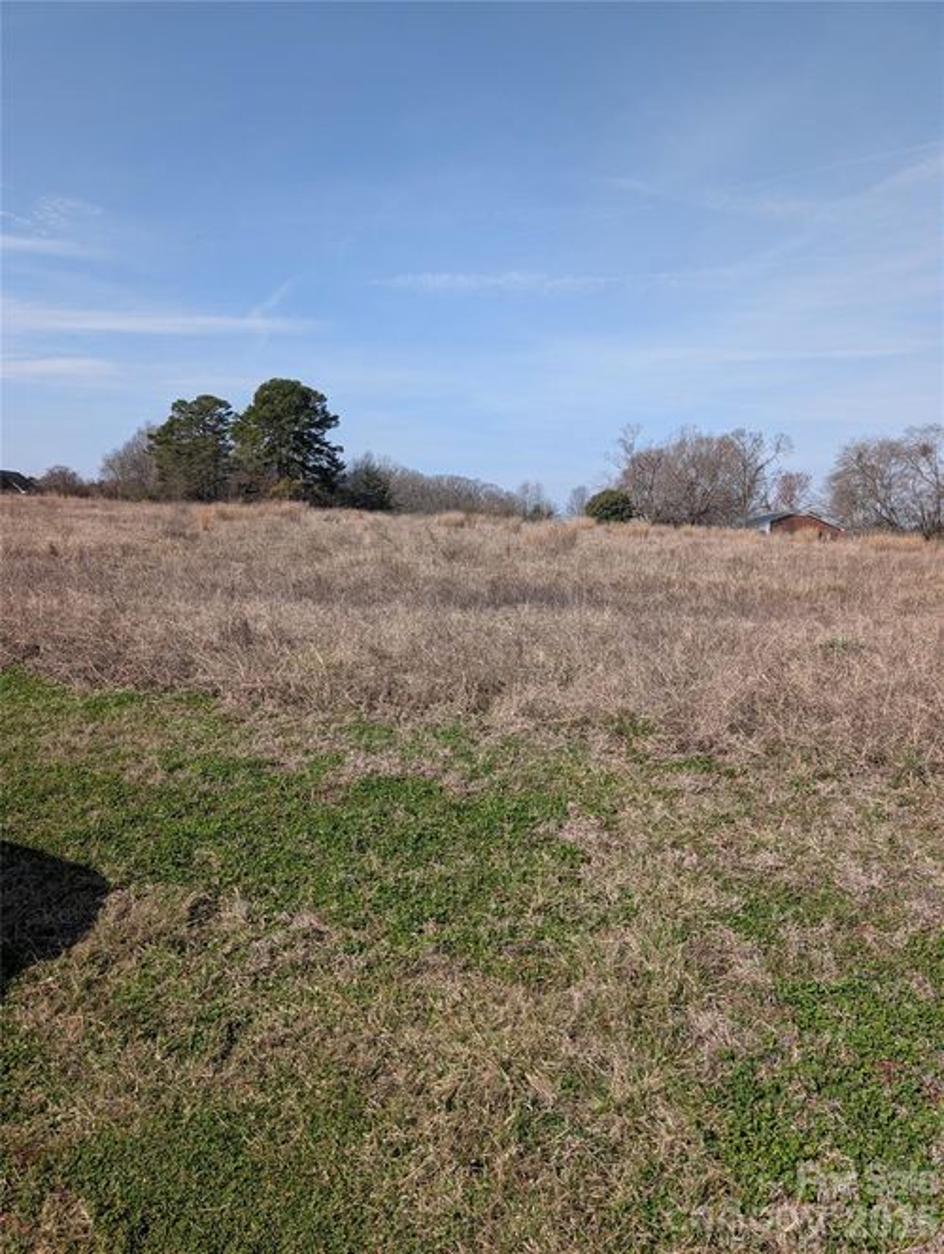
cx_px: 472
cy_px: 627
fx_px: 870
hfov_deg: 56.9
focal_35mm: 24
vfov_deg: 71.5
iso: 22
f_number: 1.68
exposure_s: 1/957
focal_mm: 6.9
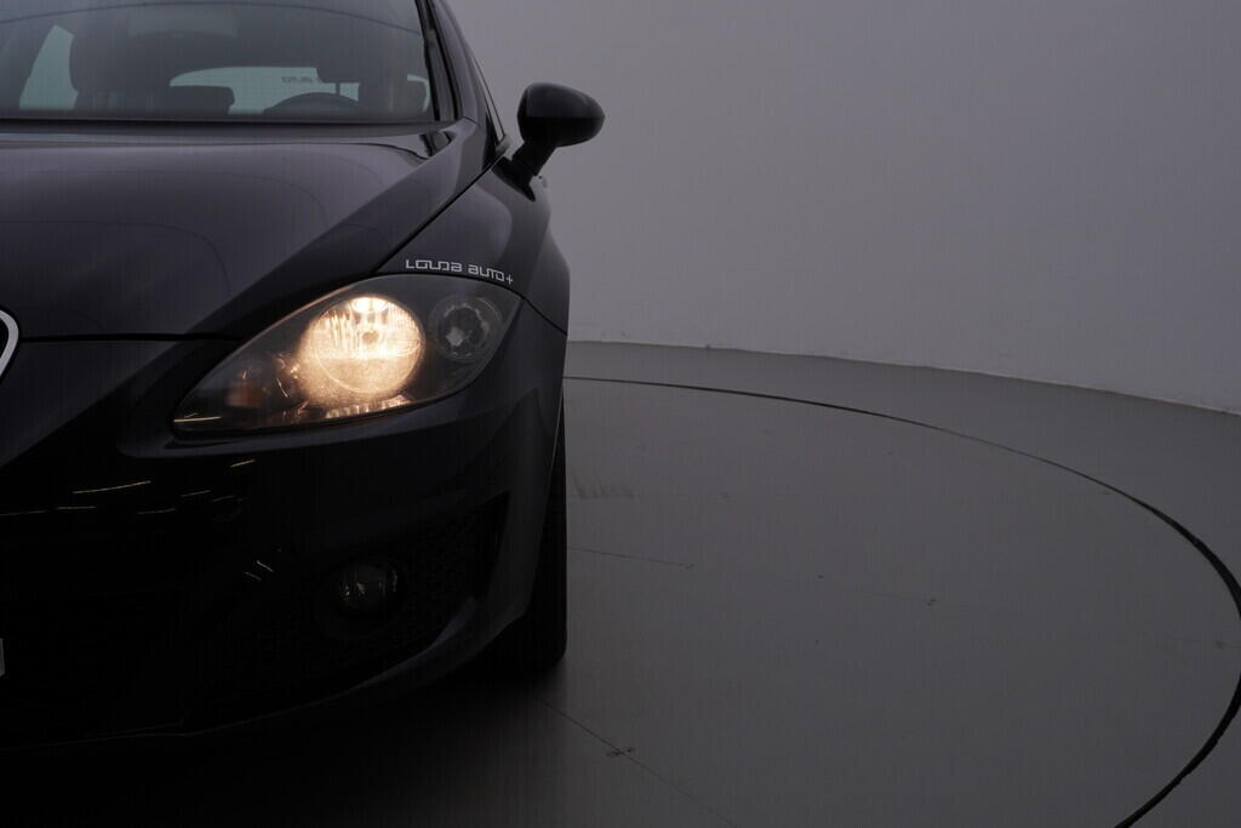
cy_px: 414
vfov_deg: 36.9
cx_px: 620
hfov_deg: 53.1
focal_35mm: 36
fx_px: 1241
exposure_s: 1/200
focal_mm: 24
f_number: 6.3
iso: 125
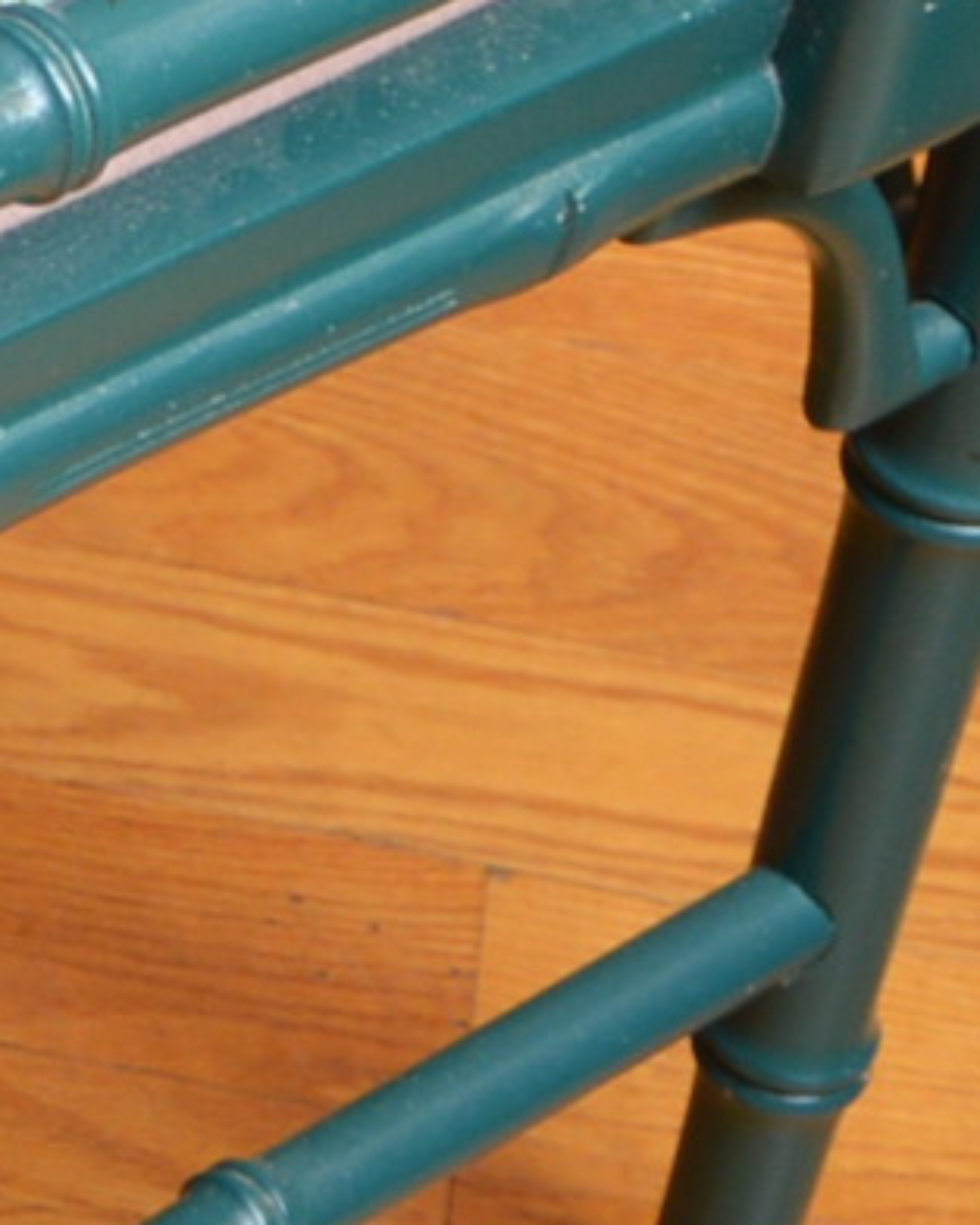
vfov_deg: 6.8
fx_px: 10184
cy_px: -313
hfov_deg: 5.3
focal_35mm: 281
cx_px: -1556
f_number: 4
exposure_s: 1/160
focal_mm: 26
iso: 200
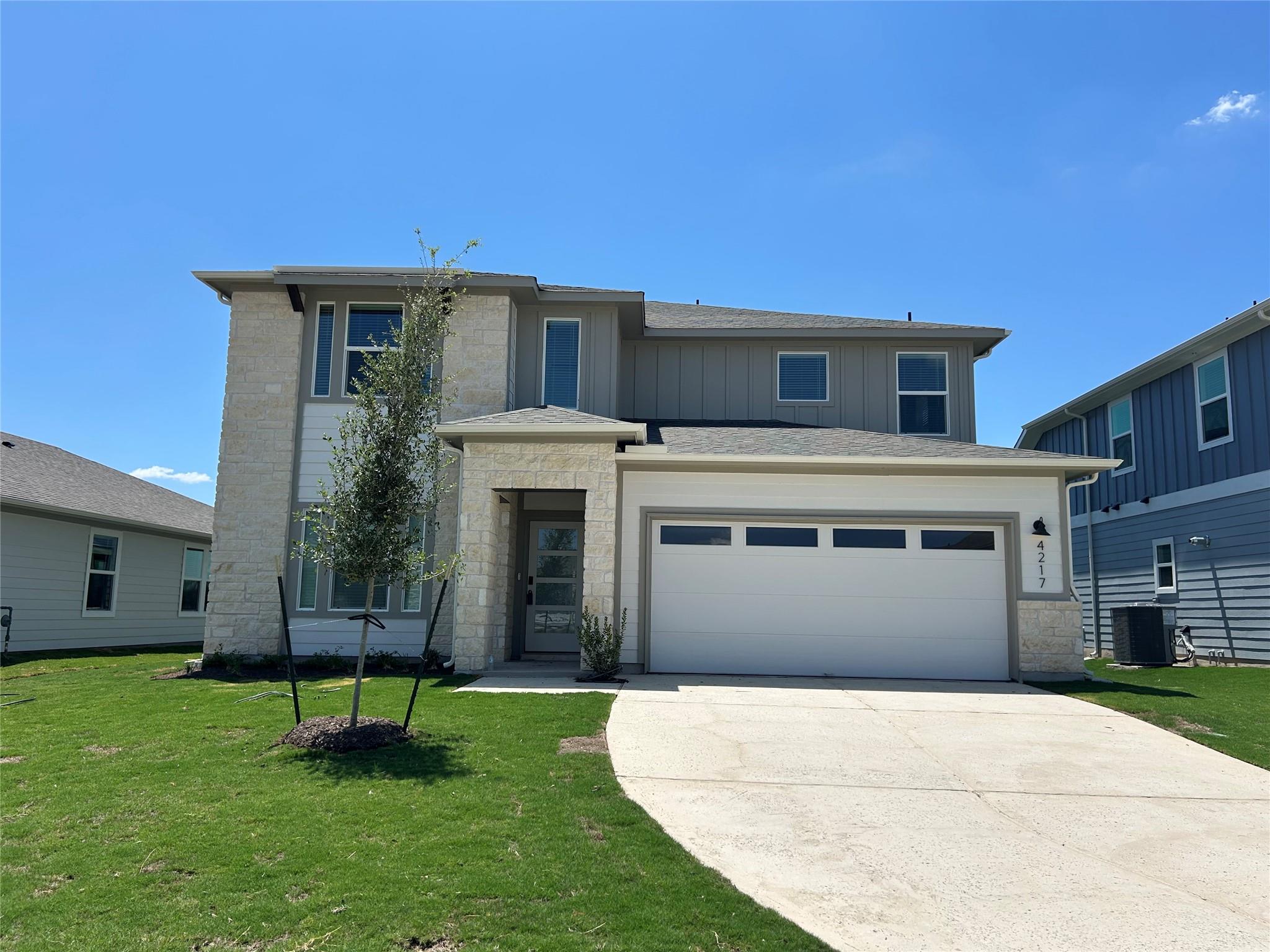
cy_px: 476
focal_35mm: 26
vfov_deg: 53.1
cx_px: 635
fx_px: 954
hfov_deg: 67.3
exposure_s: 1/5882
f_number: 1.5
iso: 50
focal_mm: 5.7
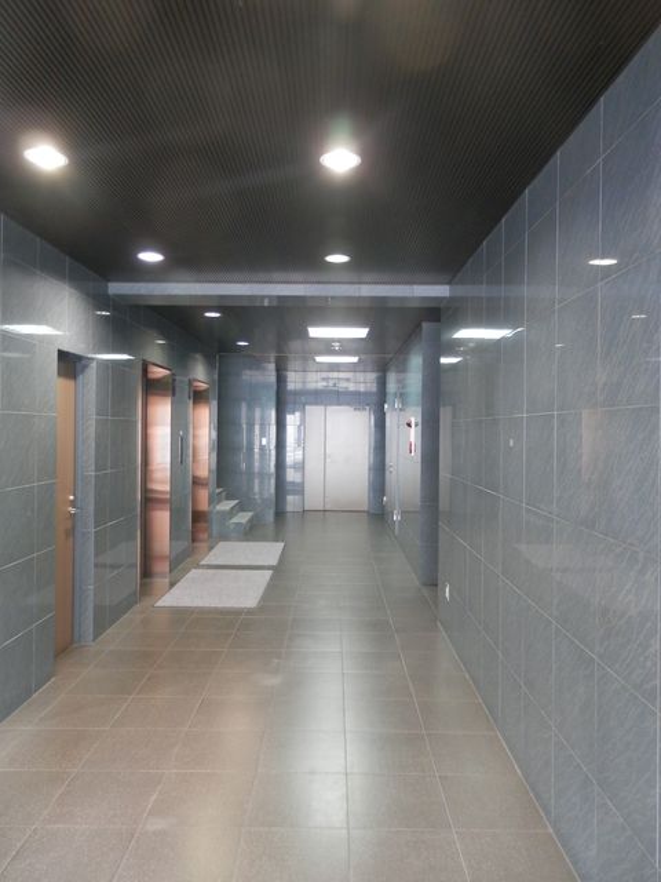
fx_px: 637
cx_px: 330
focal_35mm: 25
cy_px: 441
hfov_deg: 54.9
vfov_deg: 69.4
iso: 200
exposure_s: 1/6
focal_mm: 4.5
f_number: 3
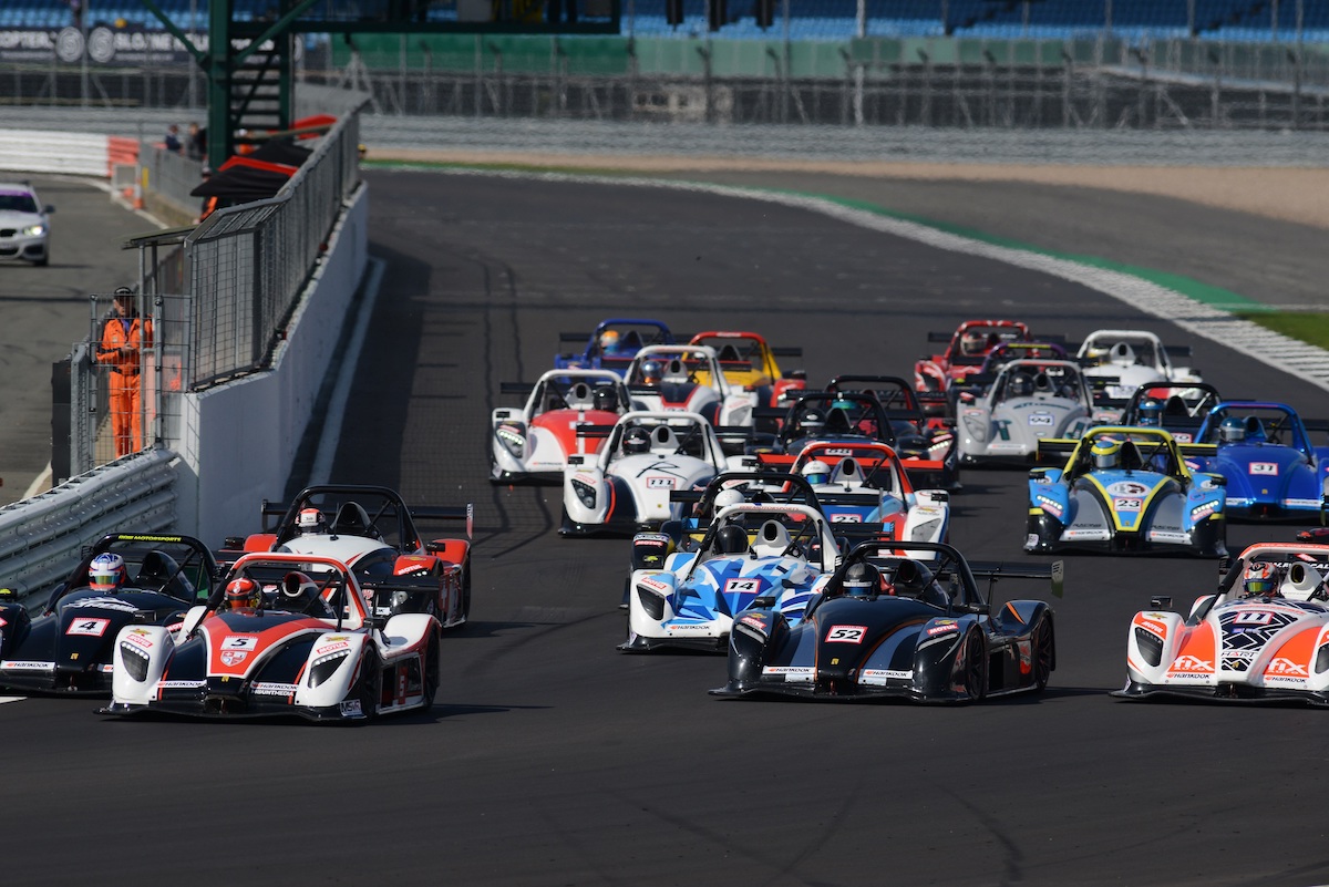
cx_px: 664
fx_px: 22157
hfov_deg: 3.4
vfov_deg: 2.3
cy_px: 444
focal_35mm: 600
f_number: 8
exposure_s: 1/2000
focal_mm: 600
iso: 320
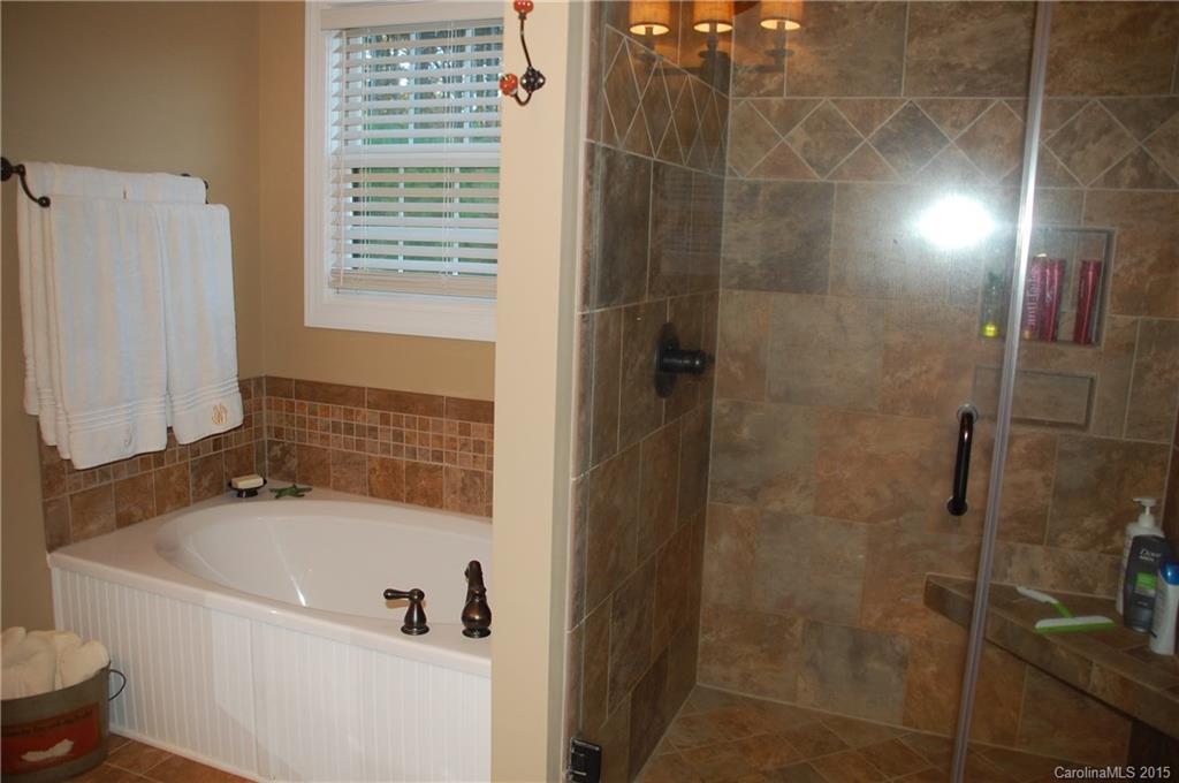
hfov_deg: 67.4
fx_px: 883
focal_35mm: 27
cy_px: 392
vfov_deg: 47.8
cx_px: 590
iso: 400
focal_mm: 18
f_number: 3.5
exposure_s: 1/60
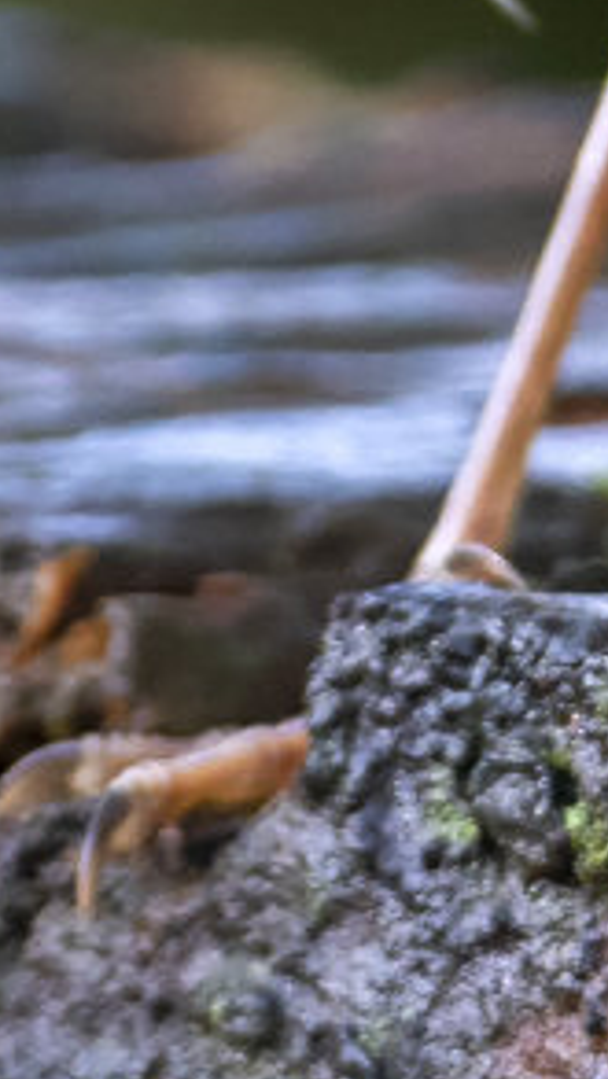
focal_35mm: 3595
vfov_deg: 0.6
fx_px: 102947
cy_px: -530
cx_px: 217
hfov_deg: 0.3
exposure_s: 1/100
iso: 1250
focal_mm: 419
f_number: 6.3
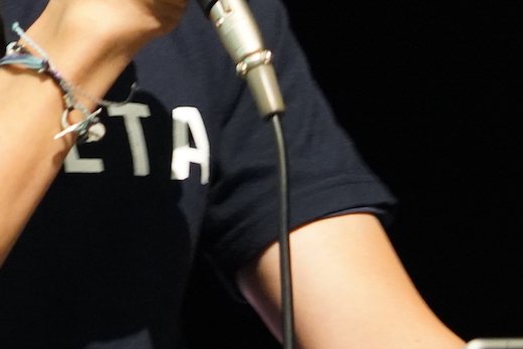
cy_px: -86
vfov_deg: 1.5
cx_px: 73
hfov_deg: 2.2
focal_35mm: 922
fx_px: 13390
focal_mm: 240
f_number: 6.3
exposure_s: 1/50
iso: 6400
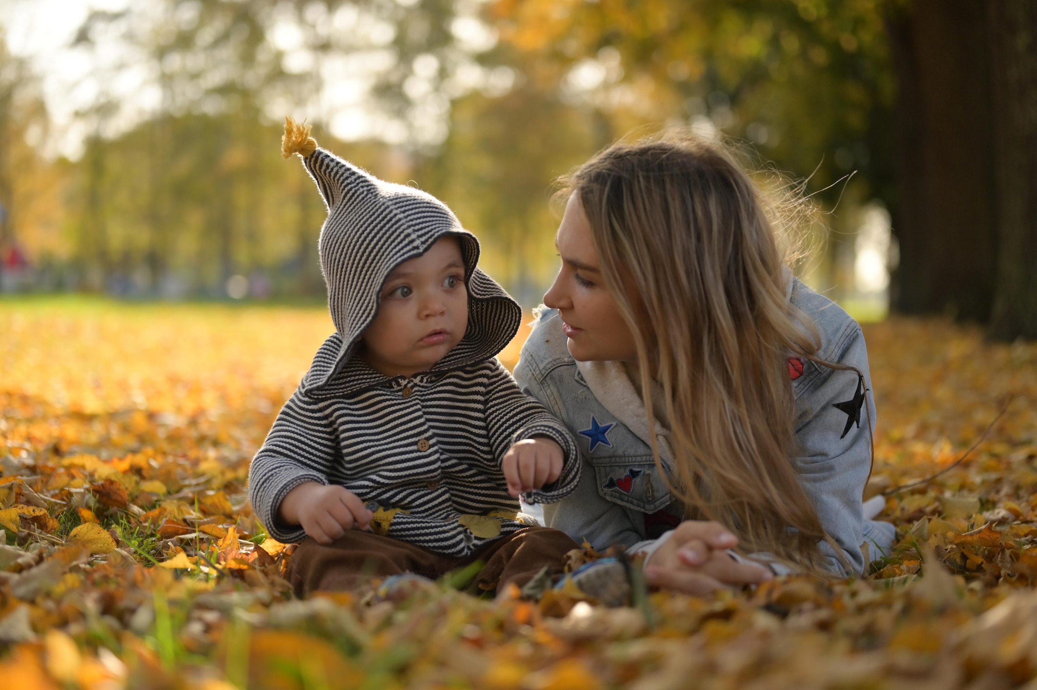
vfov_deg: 27.0
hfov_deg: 39.6
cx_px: 518
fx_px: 1439
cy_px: 345
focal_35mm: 50
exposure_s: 1/4000
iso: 400
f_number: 2
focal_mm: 50
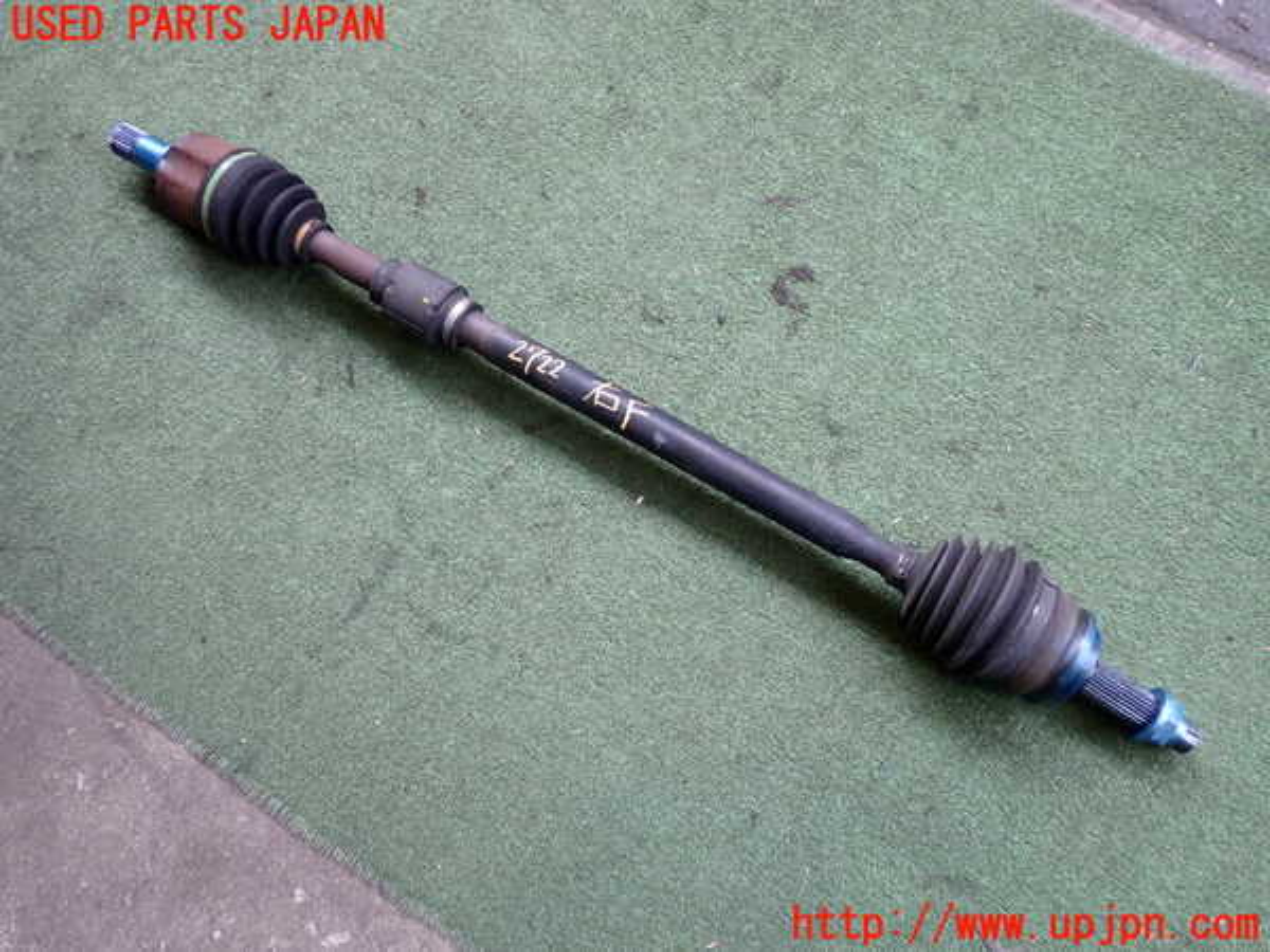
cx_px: 635
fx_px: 1101
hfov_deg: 60.0
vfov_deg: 46.8
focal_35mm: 30
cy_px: 476
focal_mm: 5.4
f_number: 2.3
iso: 160
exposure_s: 1/125
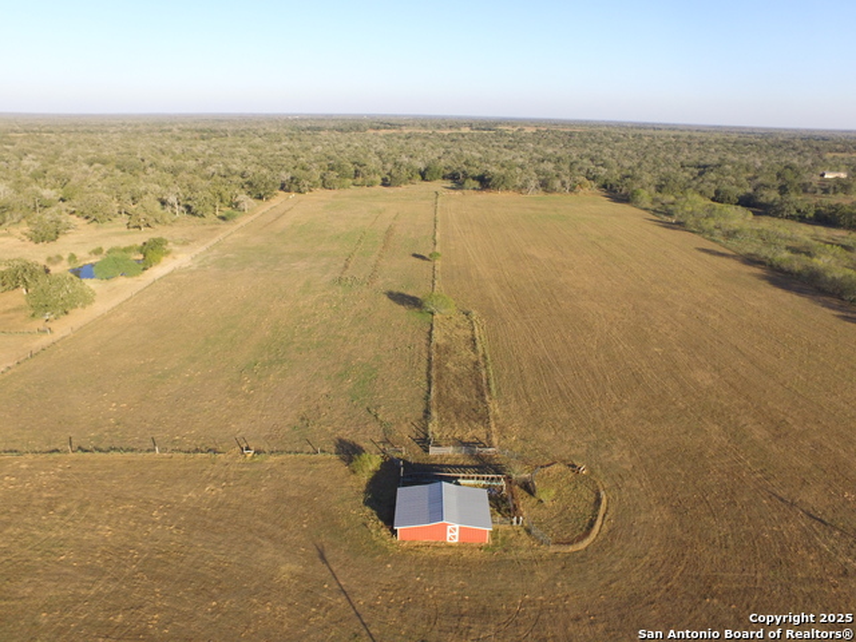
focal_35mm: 20
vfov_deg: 66.0
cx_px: 428
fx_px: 495
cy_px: 321
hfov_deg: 81.7
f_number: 2.8
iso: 100
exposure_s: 1/654
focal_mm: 3.61
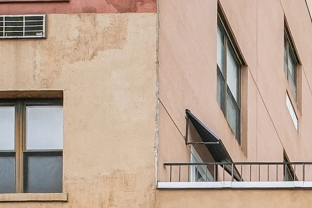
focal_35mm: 71
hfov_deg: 22.4
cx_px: 490
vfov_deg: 14.9
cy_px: 442
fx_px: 615
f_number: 8
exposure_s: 1/160
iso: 320
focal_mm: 14
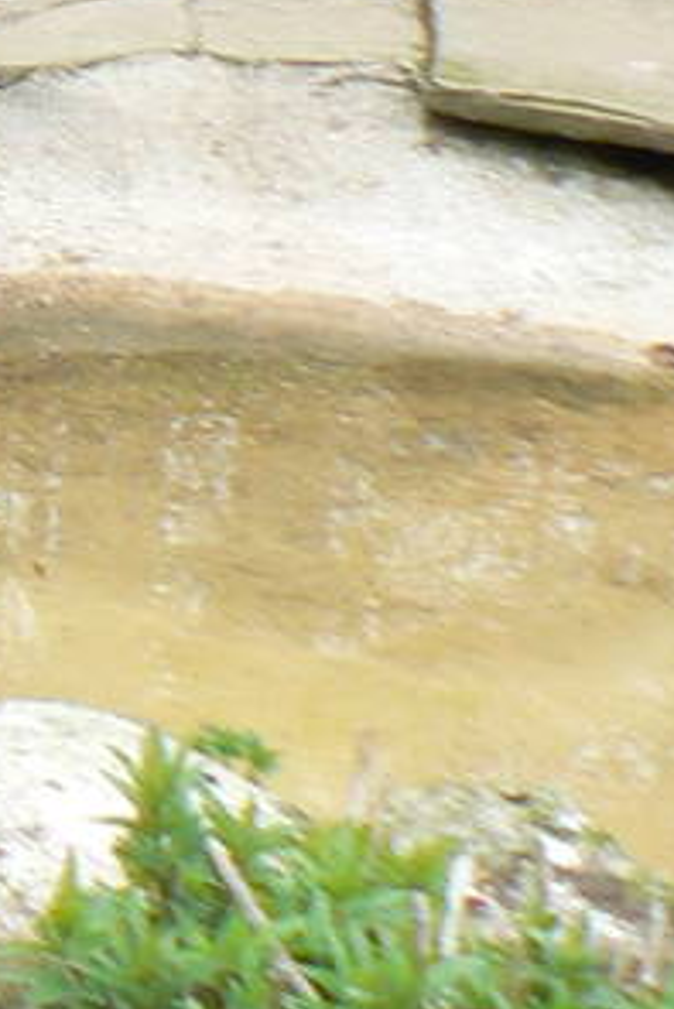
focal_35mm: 203
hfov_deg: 6.1
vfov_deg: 9.7
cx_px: -1526
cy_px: -759
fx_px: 5694
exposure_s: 1/125
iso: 80
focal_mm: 6
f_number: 5
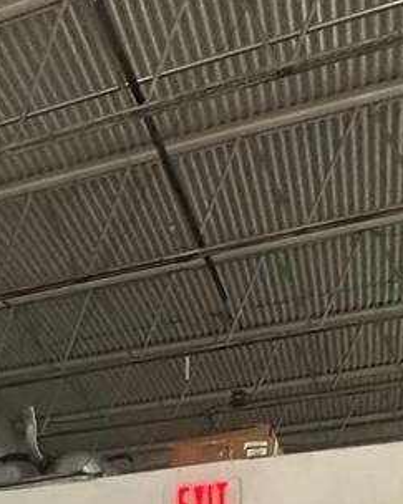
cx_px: 75
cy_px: 802
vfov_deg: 24.6
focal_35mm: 54
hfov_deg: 27.5
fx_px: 805
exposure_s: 1/60
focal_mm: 2.22
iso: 400
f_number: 2.2
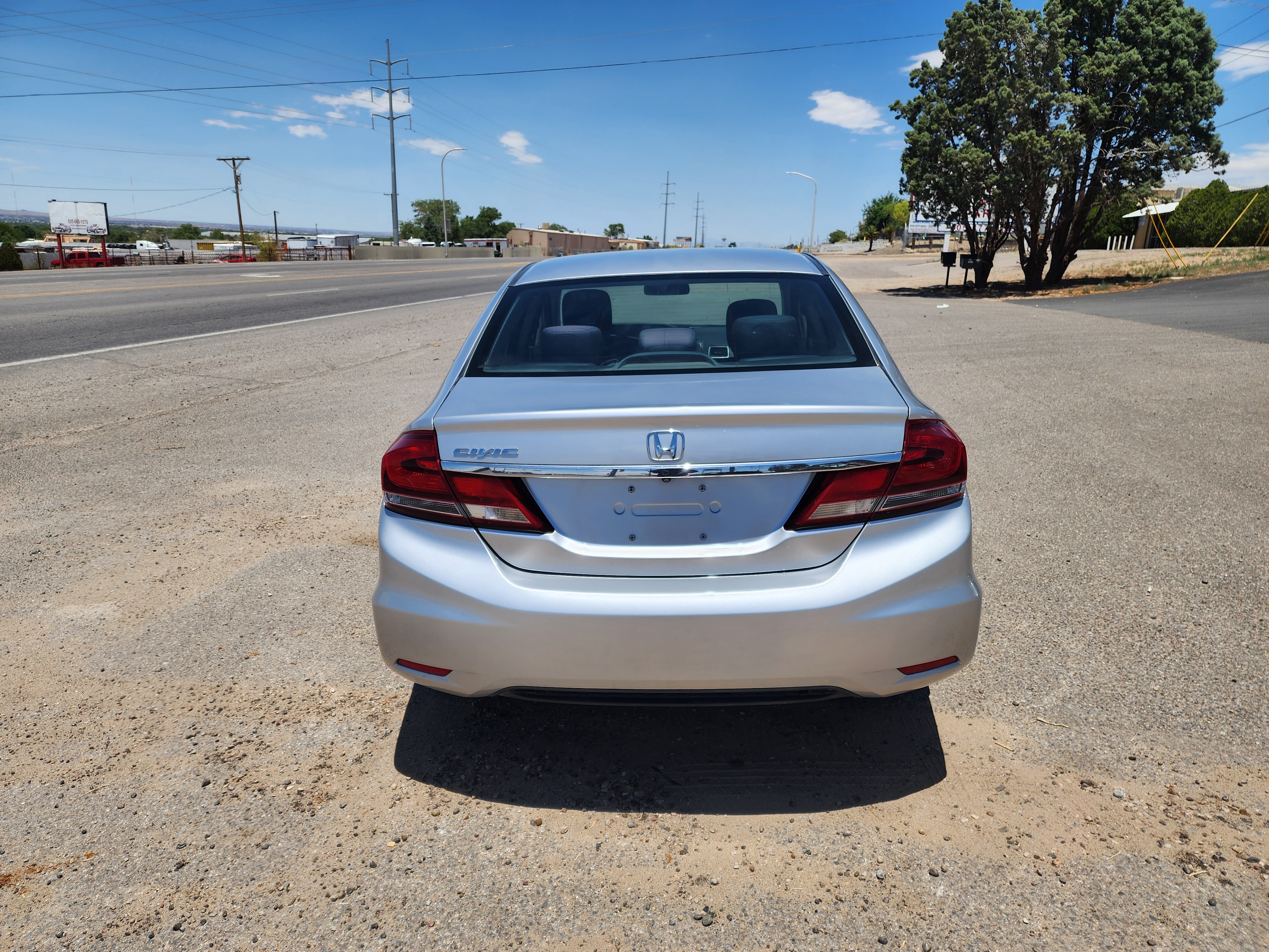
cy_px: 476
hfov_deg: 73.9
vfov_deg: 58.9
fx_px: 843
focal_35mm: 23
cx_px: 634
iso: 12
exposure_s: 1/1645
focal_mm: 6.4
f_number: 1.8
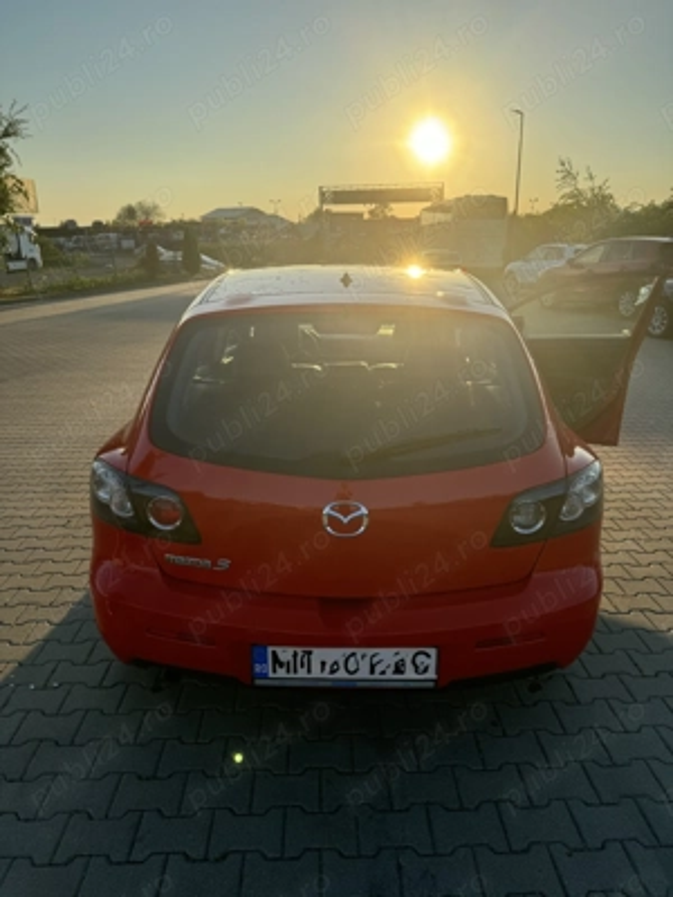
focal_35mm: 24
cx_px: 336
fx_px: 622
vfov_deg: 71.6
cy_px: 448
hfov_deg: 56.8
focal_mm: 6.76
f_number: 1.78
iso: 80
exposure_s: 1/3247
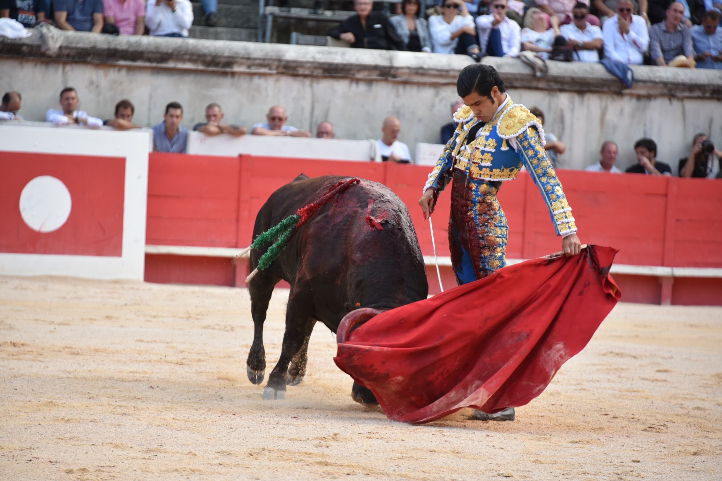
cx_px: 361
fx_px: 4211
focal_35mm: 210
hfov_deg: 9.8
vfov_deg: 6.5
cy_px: 240
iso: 1400
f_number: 5.6
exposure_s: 1/640
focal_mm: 210
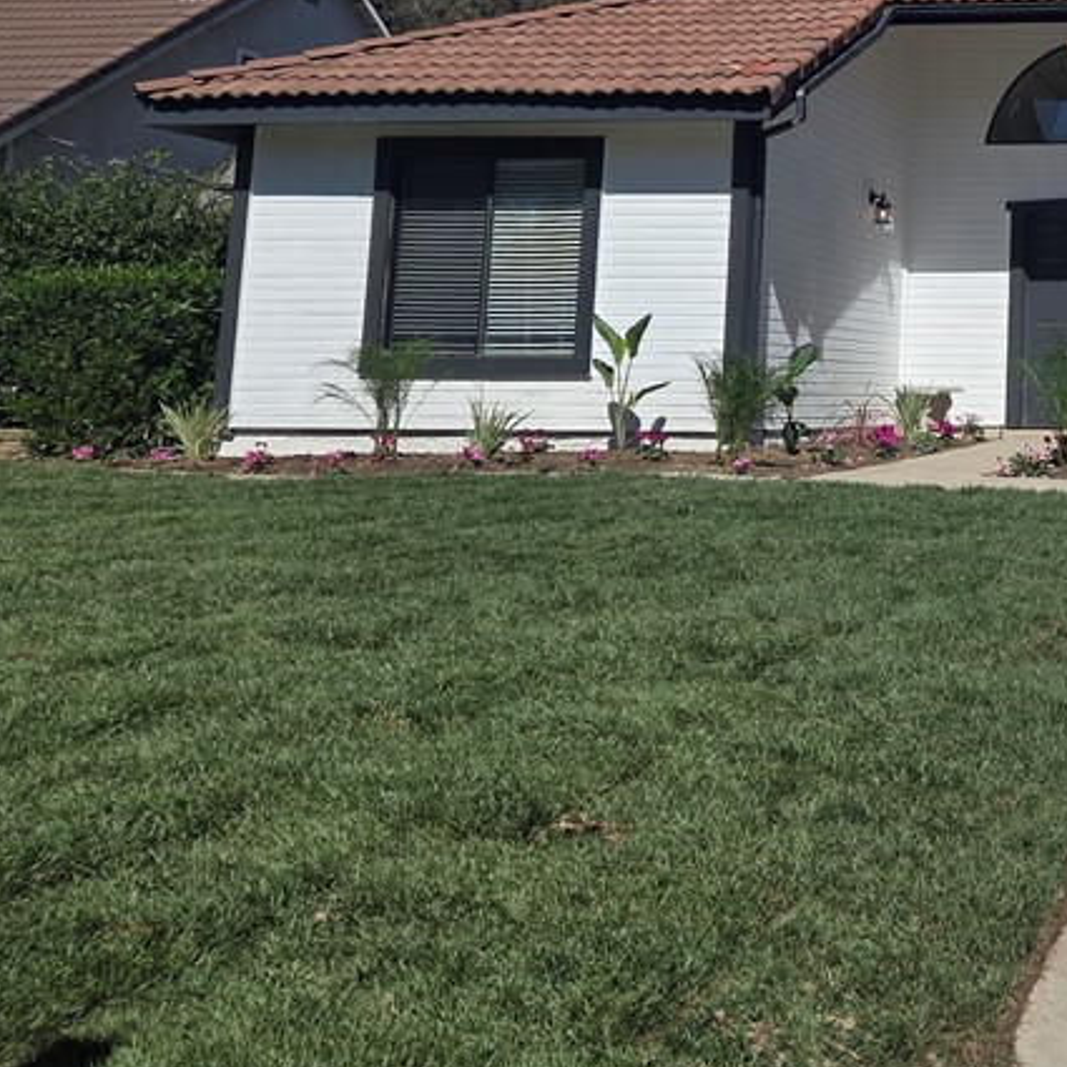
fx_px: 1709
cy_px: 178
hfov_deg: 30.7
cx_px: 1198
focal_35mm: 49
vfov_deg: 33.4
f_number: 1.8
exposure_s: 1/7891
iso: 64
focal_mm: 5.4
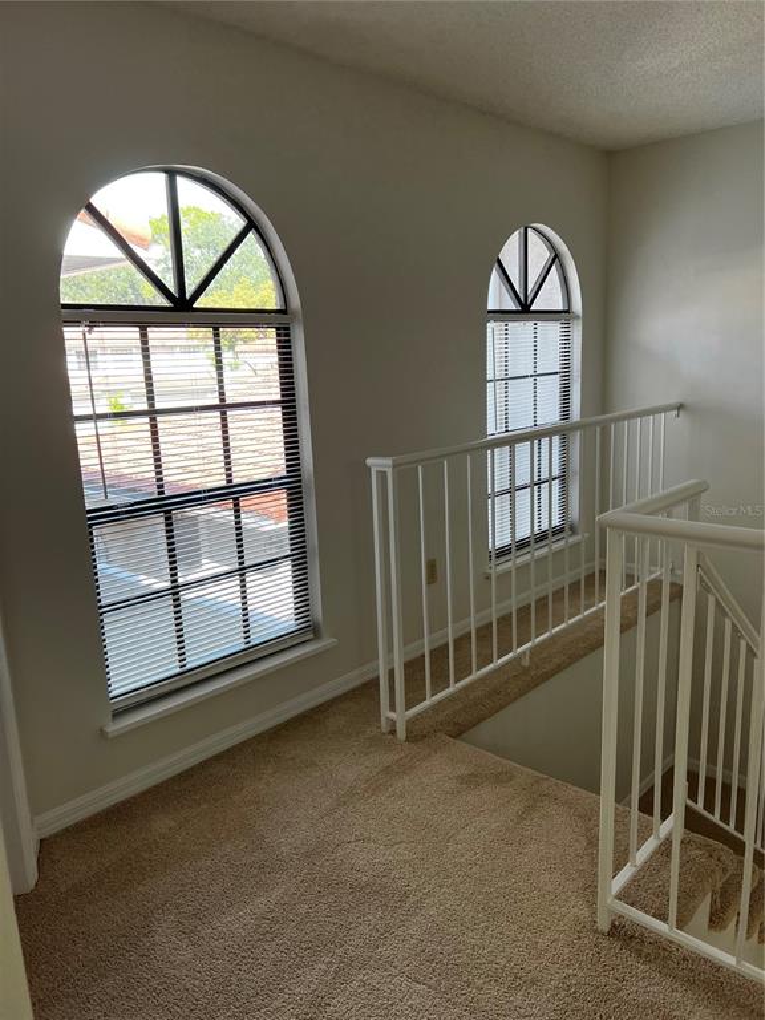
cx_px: 382
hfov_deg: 53.1
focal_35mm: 26
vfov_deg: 67.3
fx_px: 766
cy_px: 510
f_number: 1.5
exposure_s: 1/162
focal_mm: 5.7
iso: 50
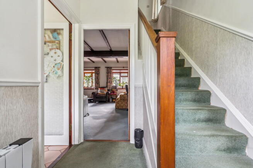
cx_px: 126
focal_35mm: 16
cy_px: 84
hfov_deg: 96.7
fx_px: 112
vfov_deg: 73.8
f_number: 5.6
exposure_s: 1/60
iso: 640
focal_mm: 16
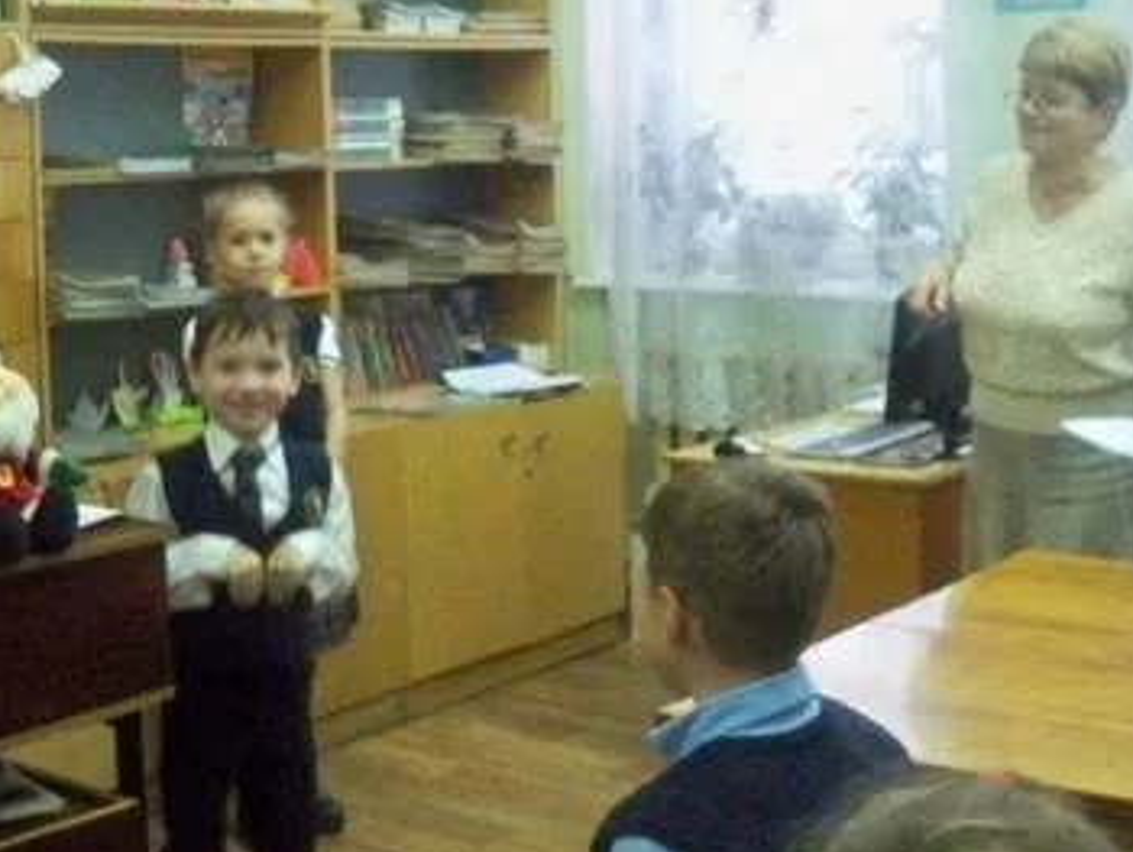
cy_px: 279
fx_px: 1965
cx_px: 447
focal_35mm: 60
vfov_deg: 24.3
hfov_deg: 32.1
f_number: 3.1
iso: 1250
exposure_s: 1/60
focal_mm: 6.3
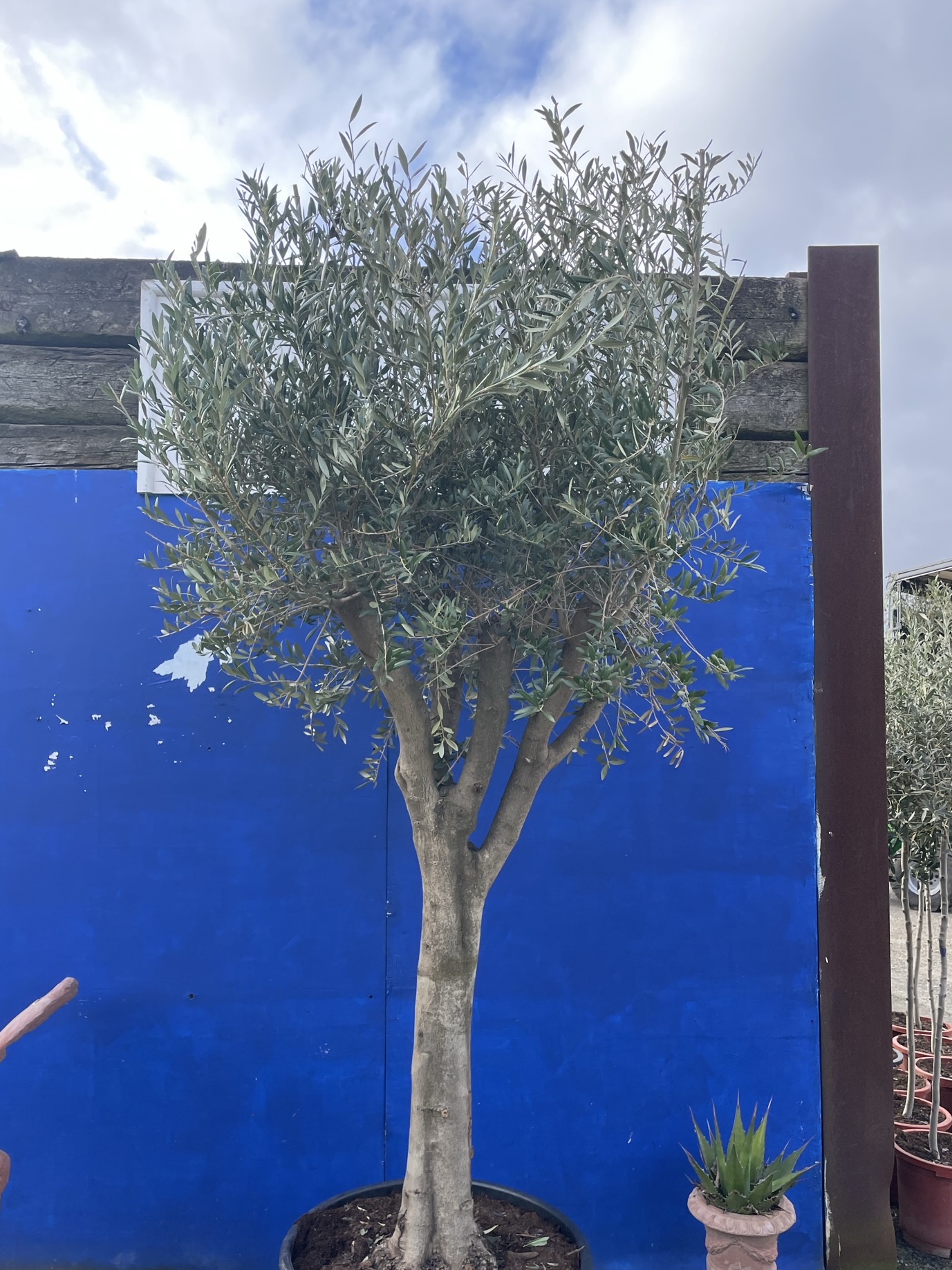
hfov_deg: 48.2
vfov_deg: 61.6
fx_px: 1063
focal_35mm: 29
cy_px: 663
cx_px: 442
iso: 32
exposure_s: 1/666
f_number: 1.6
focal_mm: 4.2
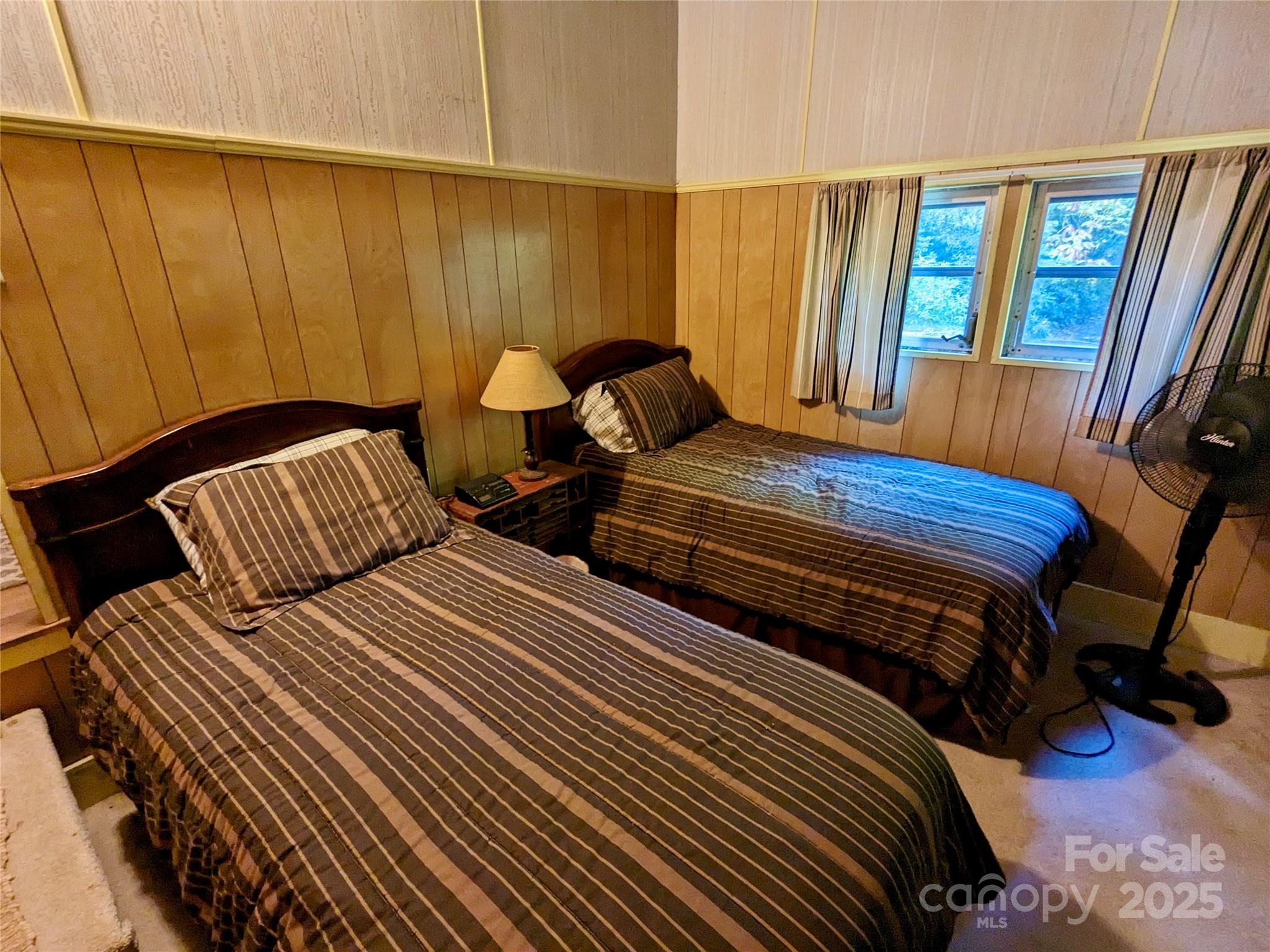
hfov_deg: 94.5
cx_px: 635
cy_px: 476
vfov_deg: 78.1
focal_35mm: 16
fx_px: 587
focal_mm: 2.35
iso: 269
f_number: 2.2
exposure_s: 1/24
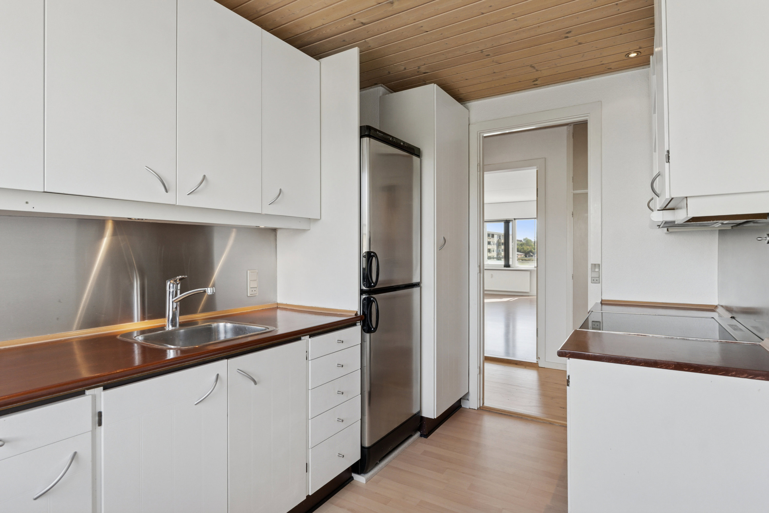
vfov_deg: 61.3
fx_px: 433
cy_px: 256
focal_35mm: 20
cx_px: 384
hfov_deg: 83.3
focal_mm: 13.5
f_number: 8
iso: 200
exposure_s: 1/60
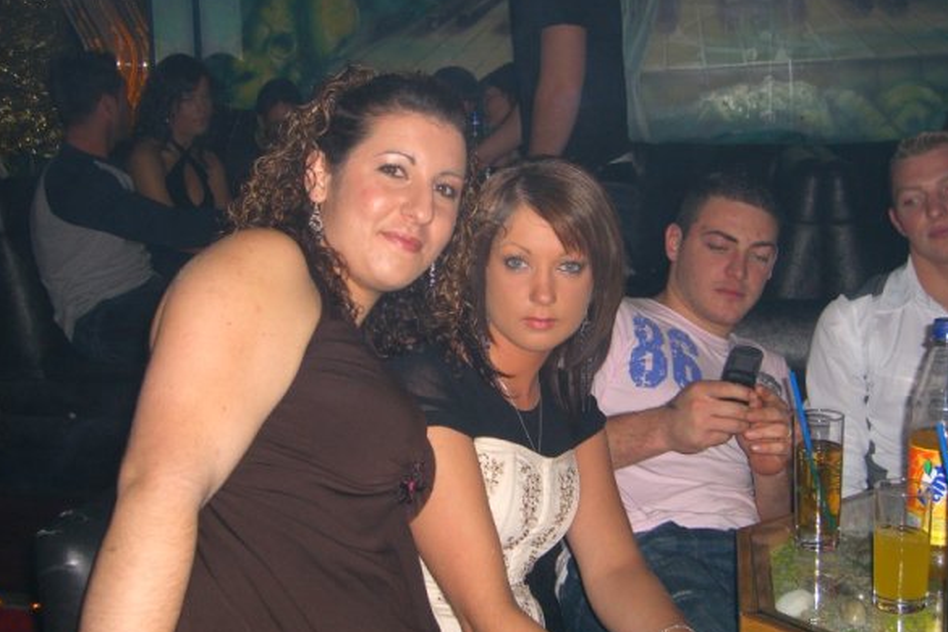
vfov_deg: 27.5
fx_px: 1291
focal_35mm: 49
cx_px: 471
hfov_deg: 40.3
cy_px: 294
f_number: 3.1
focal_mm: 9.5
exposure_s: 1/60
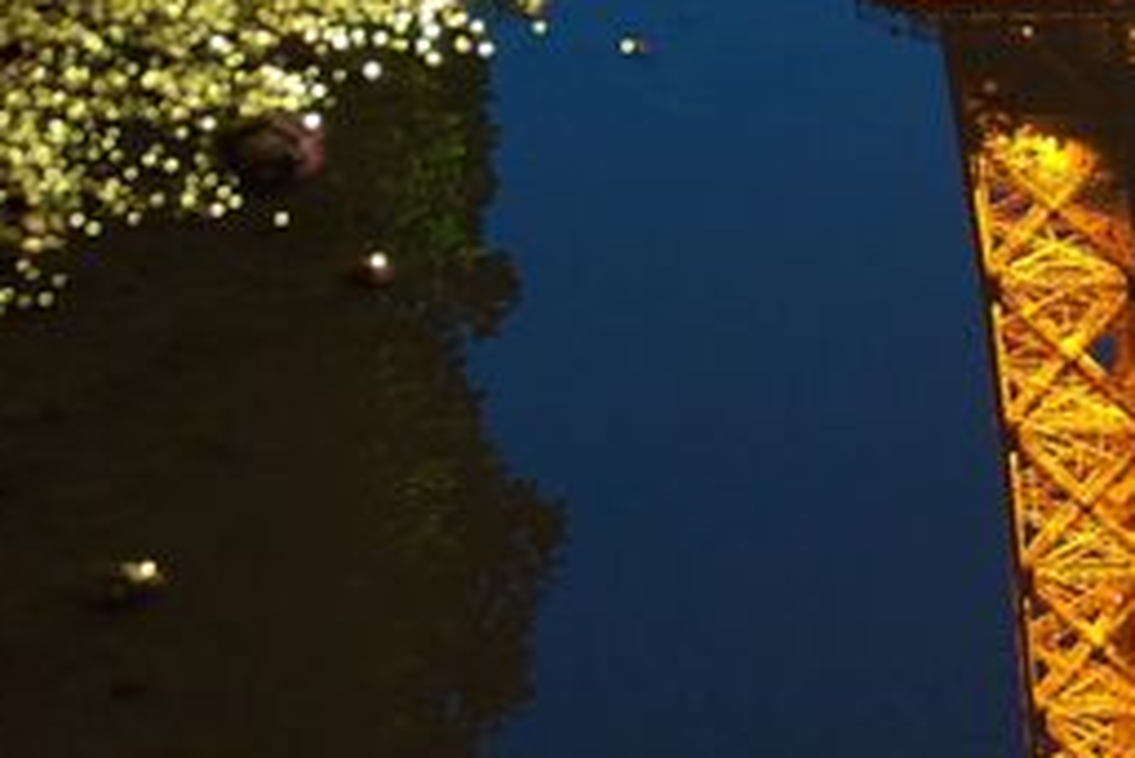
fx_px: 5079
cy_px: 530
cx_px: 1175
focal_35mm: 161
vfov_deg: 8.5
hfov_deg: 12.6
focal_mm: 24
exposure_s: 4
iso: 100
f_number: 5.6
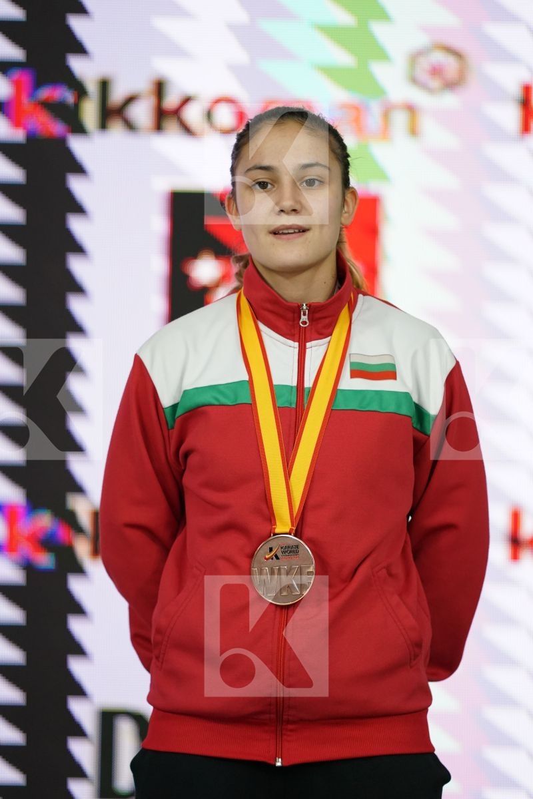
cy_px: 400
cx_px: 266
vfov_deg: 5.2
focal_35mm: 400
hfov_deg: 3.4
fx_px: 8883
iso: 4000
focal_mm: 400
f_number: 2.8
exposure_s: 1/500
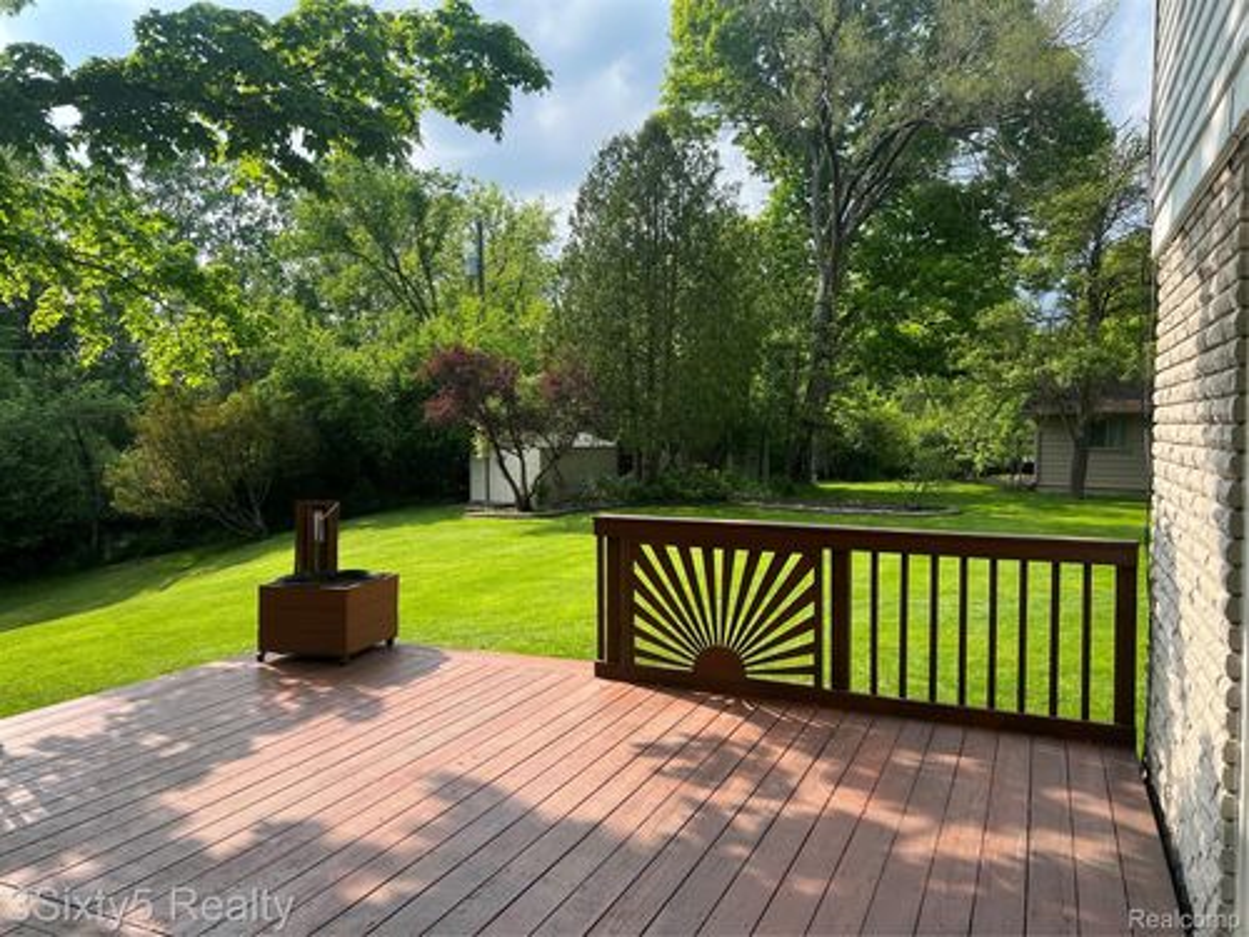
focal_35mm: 26
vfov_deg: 53.1
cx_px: 624
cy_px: 468
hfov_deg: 67.3
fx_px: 938
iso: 50
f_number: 1.5
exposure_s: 1/1779
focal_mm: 5.7
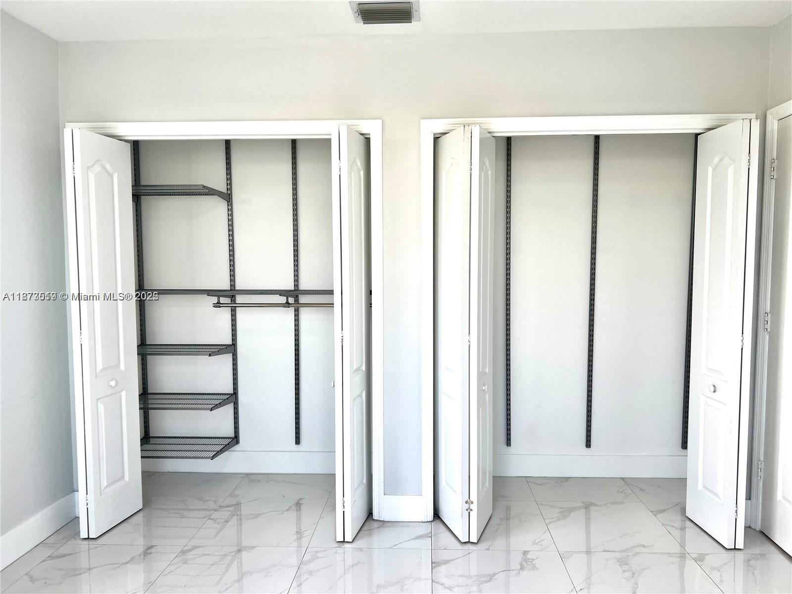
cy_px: 297
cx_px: 396
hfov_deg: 67.3
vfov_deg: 53.1
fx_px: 595
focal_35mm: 26
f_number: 1.5
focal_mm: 5.7
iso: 40
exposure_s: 1/250
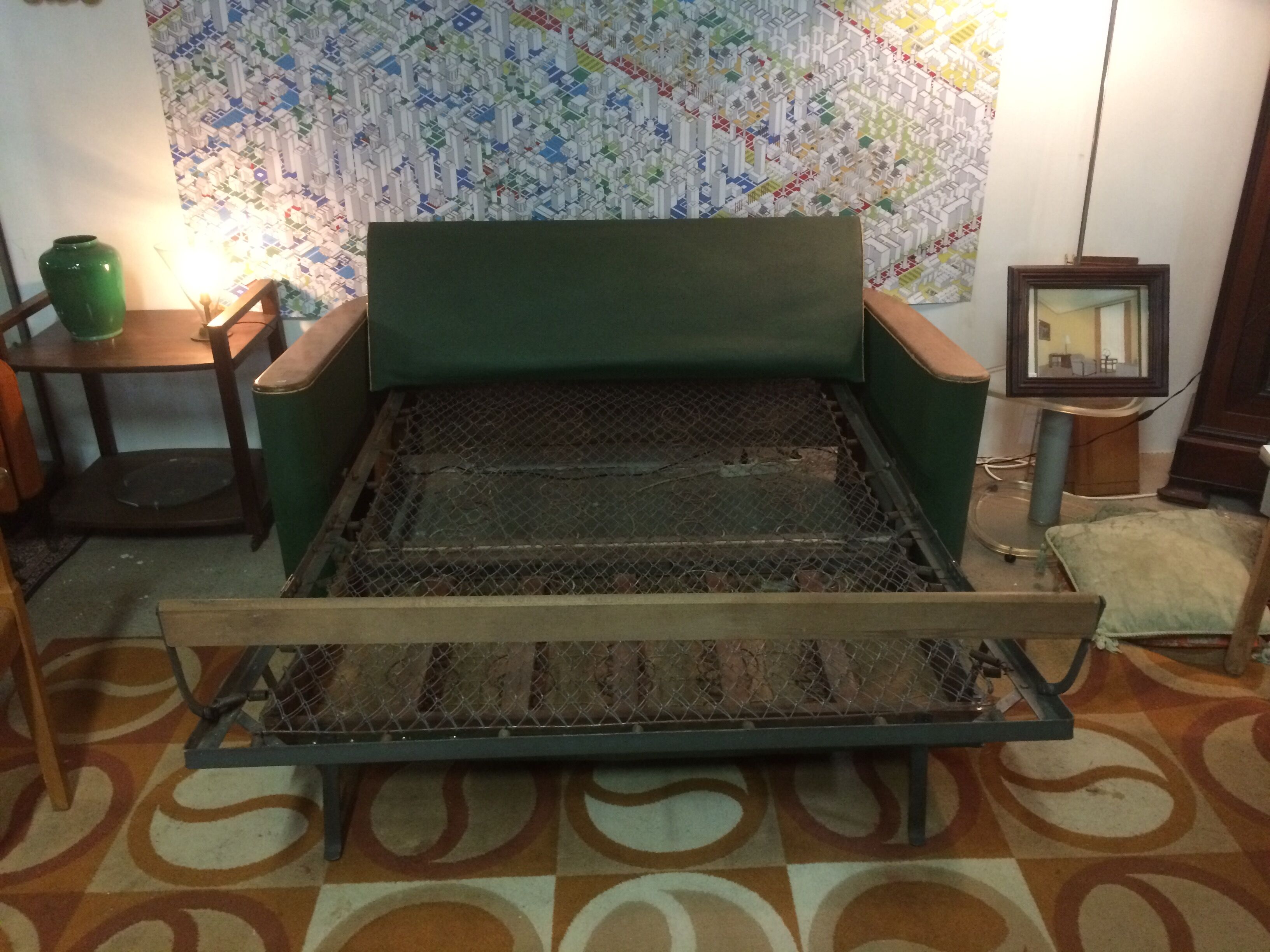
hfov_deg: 61.7
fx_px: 1064
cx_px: 635
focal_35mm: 29
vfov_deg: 48.2
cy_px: 476
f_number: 2.2
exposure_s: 1/17
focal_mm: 4.15
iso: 250
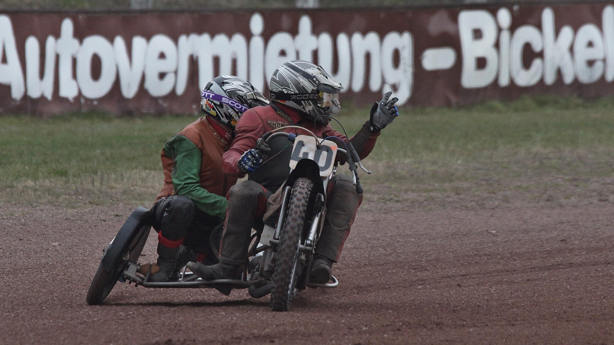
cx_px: 307
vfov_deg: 1.9
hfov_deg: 3.4
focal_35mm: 630
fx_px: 10256
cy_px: 175
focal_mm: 400
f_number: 7.1
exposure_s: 1/800
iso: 800
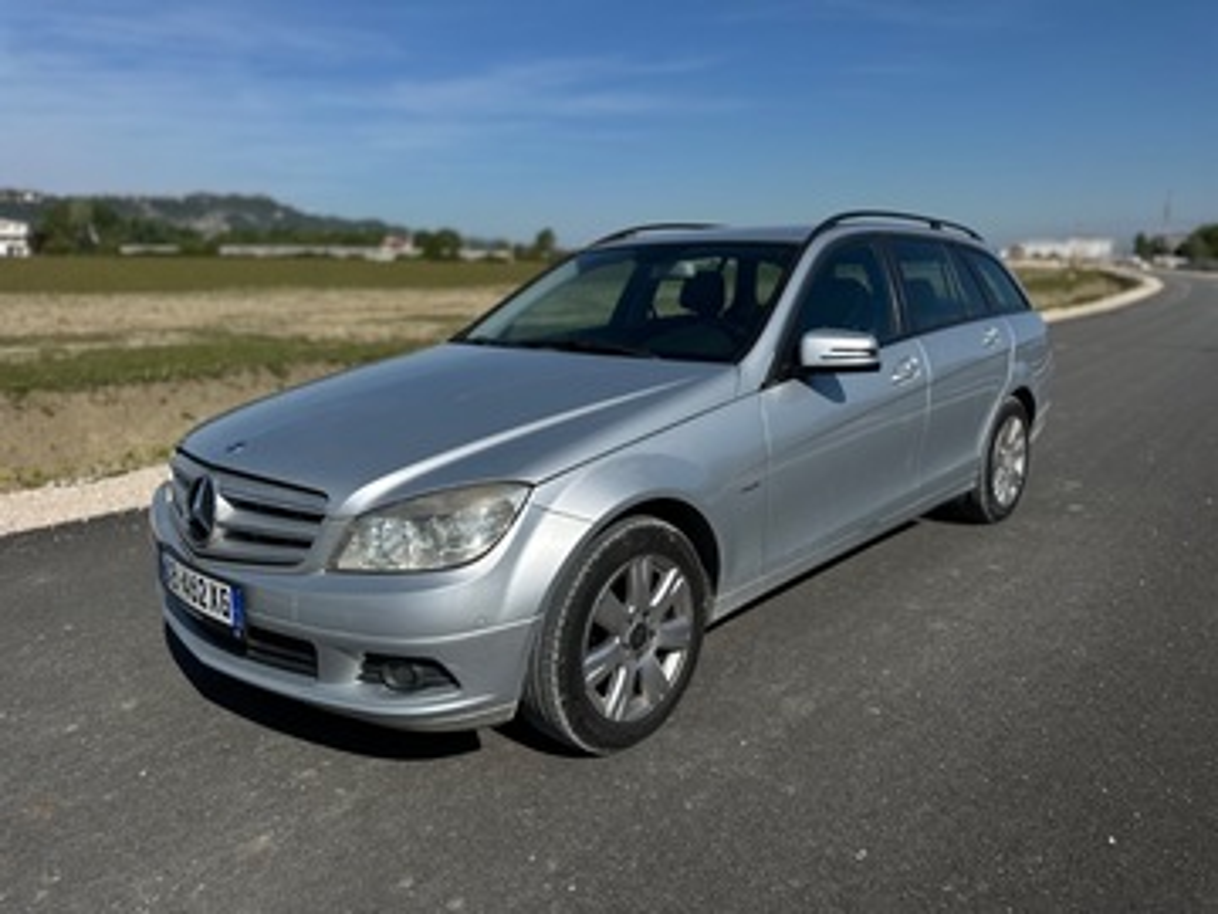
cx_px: 609
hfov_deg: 71.6
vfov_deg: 56.8
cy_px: 457
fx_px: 844
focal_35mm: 24
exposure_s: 1/10753
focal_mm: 6.86
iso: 80
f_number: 1.78
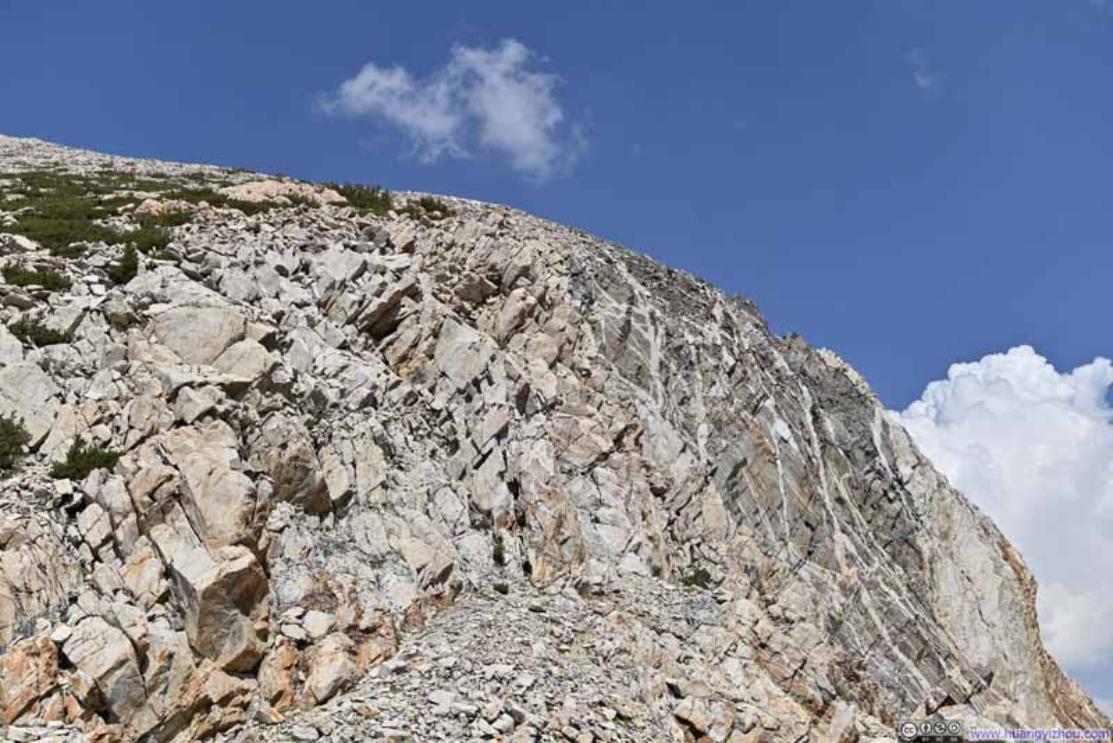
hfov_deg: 50.7
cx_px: 556
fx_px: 1175
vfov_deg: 35.1
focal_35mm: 38
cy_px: 372
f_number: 5
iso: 100
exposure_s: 1/2000
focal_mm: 38
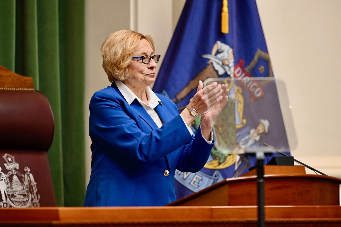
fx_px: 3789
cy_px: 114
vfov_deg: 3.4
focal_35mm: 400
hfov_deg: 5.2
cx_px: 170
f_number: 2.8
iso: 1600
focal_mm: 400
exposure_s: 1/250
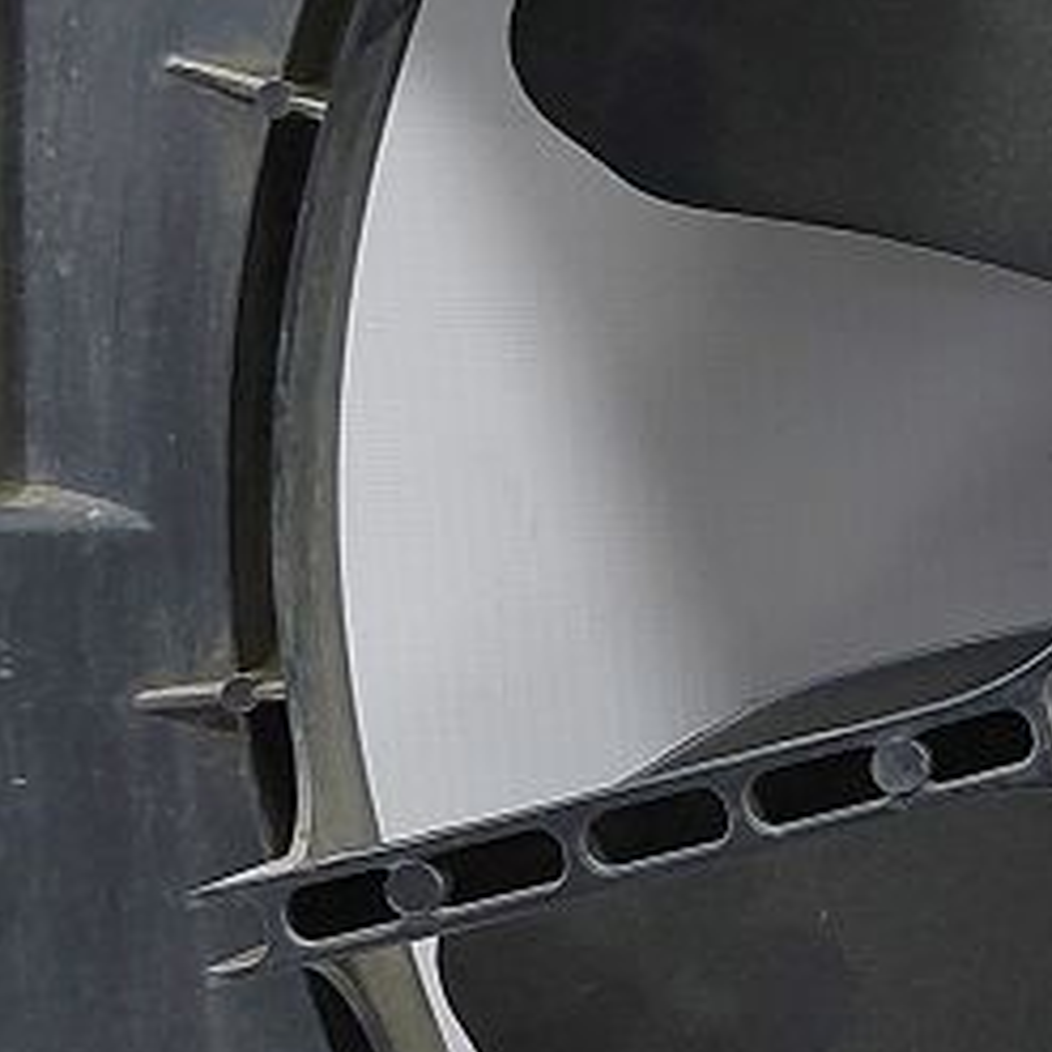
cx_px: 1719
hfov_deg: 13.5
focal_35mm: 119
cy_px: 434
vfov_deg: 14.6
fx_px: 4092
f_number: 1.8
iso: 80
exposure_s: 1/50
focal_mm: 5.23
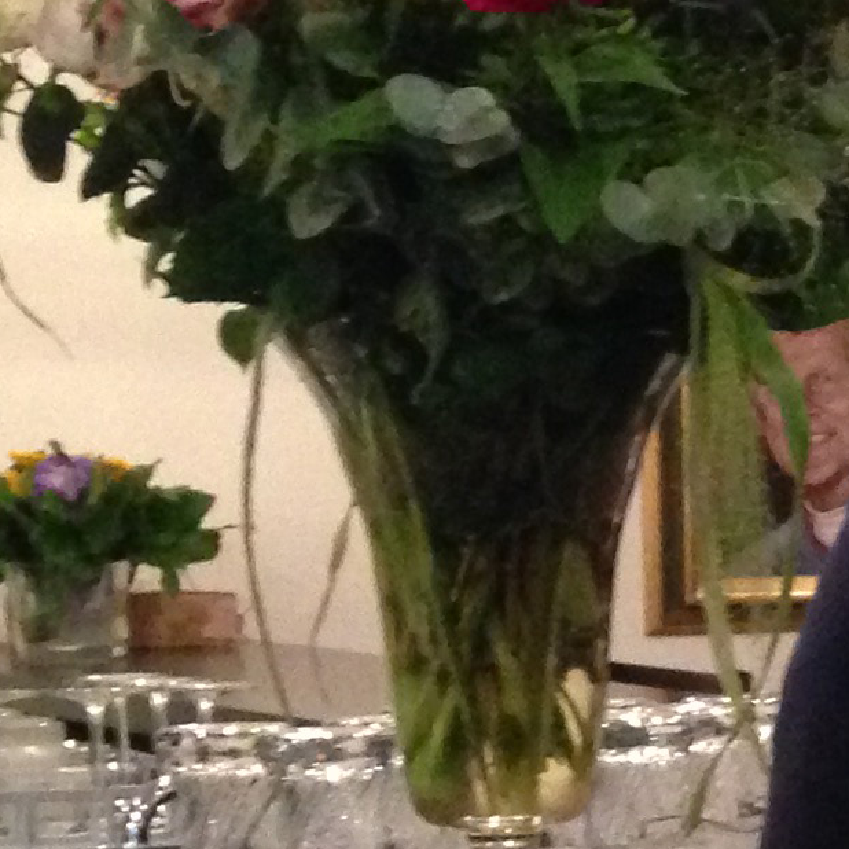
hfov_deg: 9.9
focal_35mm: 154
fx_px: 4273
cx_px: 2052
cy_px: 757
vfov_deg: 11.3
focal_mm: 4.12
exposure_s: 1/15
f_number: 2.4
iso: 500
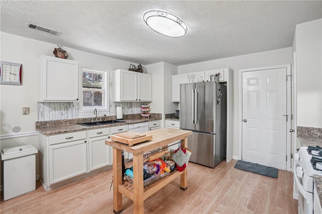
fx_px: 143
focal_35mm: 16
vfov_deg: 73.7
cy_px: 107
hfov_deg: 96.8
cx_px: 161
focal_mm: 16
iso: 400
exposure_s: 1/4
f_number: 8
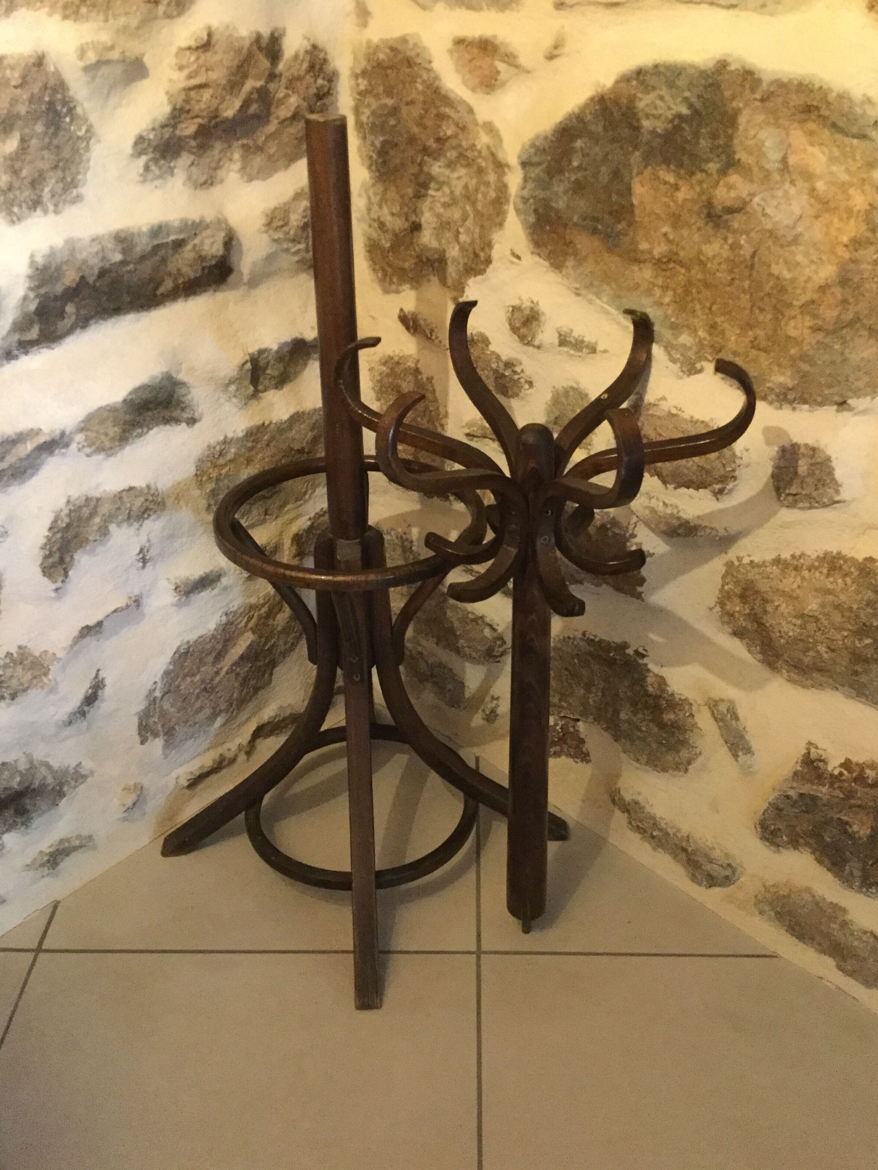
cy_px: 586
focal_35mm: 32
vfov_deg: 56.8
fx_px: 1082
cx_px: 448
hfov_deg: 44.2
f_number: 2.4
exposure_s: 1/17
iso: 320
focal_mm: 3.3
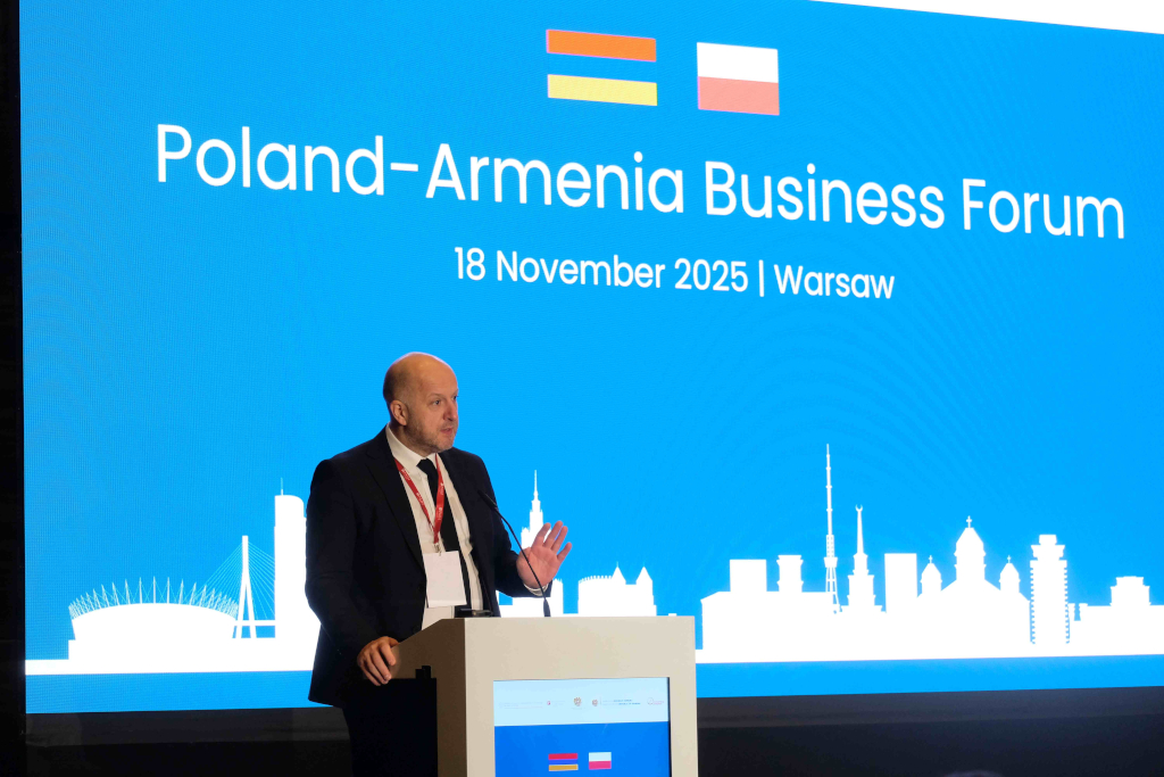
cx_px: 582
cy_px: 388
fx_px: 3460
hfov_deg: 19.1
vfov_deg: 12.8
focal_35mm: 107
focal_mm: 71.1
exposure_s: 1/30
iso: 1250
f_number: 5
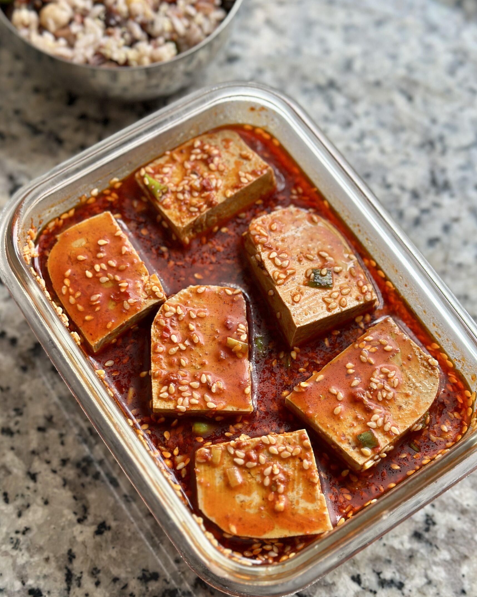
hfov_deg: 27.1
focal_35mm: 56
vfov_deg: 33.5
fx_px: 988
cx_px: 236
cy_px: 332
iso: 80
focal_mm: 6.86
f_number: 1.78
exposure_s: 1/380
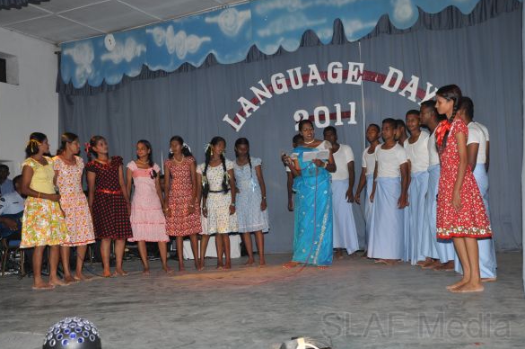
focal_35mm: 40
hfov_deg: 48.5
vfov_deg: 33.3
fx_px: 582
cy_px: 176
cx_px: 257
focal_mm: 26
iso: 200
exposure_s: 1/100
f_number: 5.6
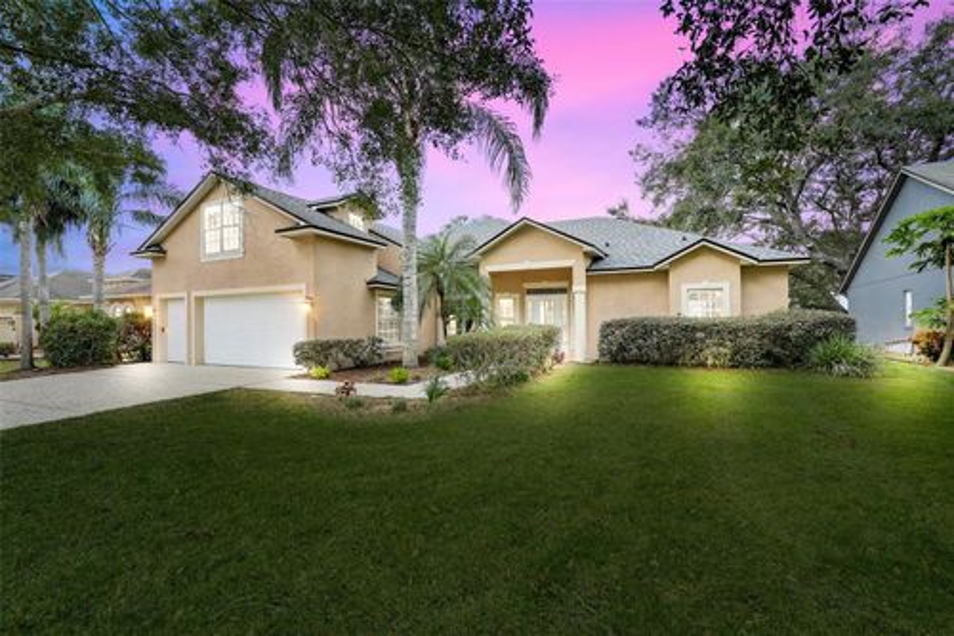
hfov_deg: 96.8
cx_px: 477
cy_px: 318
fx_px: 424
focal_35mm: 16
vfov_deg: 73.7
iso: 250
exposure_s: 1/25
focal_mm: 16
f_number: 9
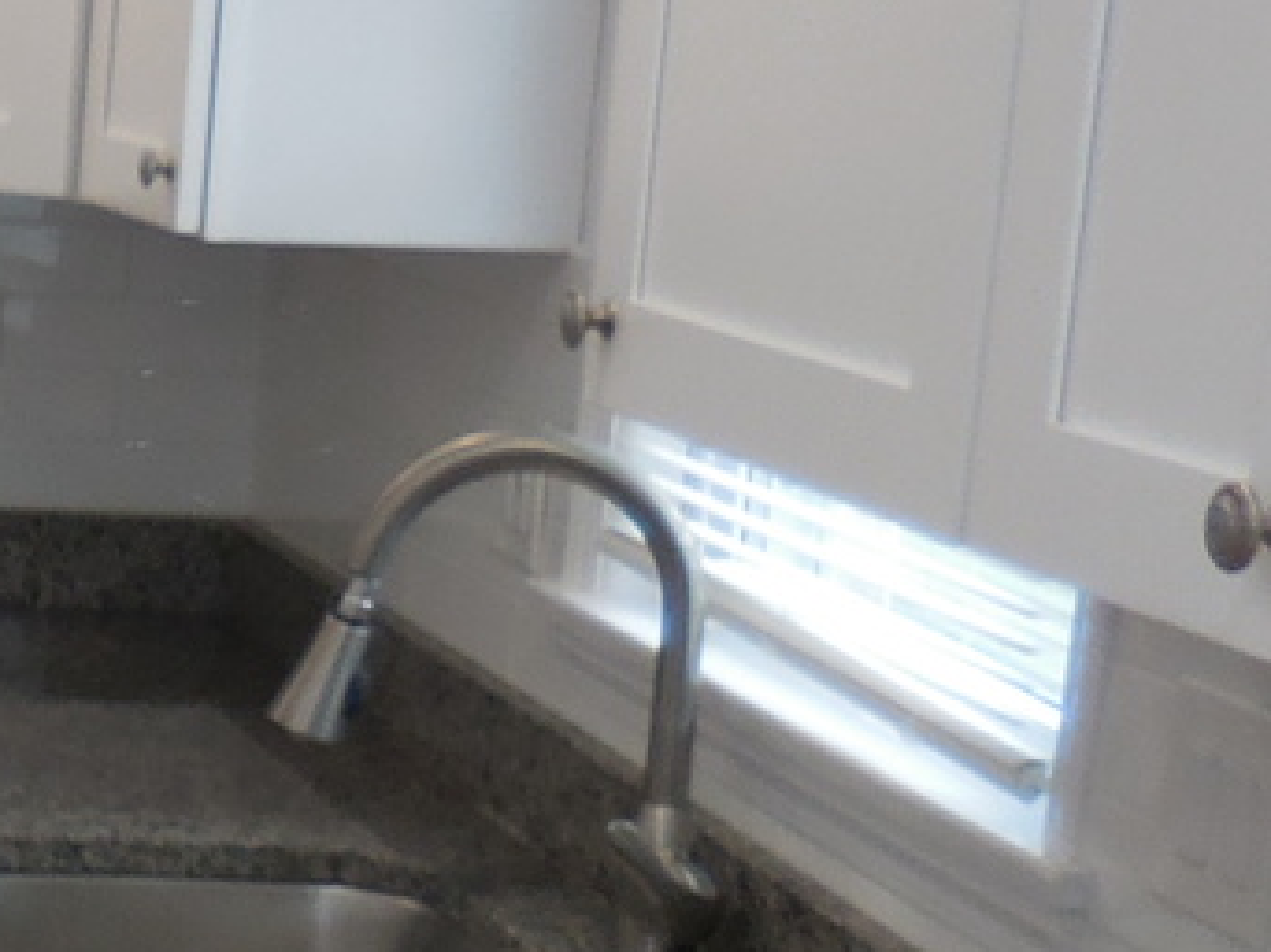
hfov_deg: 16.3
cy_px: 715
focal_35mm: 105
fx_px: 3854
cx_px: -878
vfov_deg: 14.0
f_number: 3.3
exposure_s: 1/40
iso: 125
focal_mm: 4.5
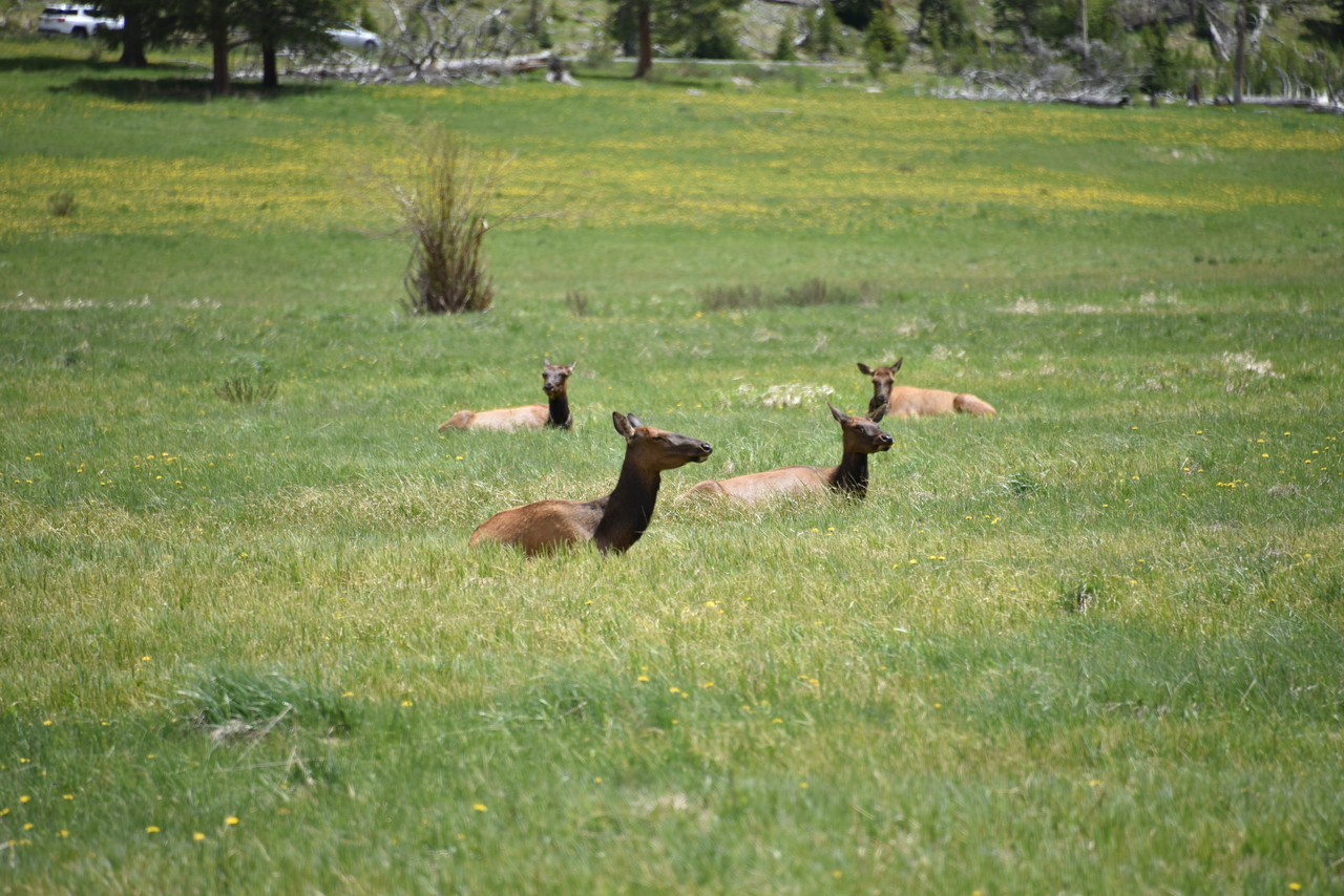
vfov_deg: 4.6
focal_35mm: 300
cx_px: 672
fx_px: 11202
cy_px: 448
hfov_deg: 6.9
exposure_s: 1/640
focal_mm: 300
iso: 180
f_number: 5.6
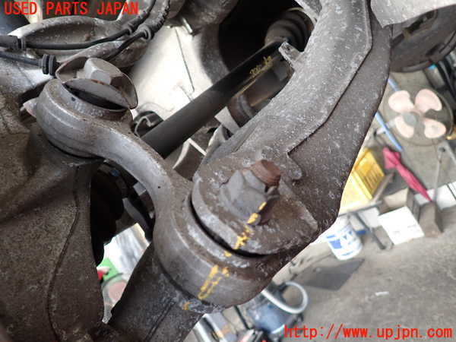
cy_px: 171
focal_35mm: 25
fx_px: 329
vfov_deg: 54.9
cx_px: 228
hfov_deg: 69.4
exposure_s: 1/50
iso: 200
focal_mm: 4.5
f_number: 2
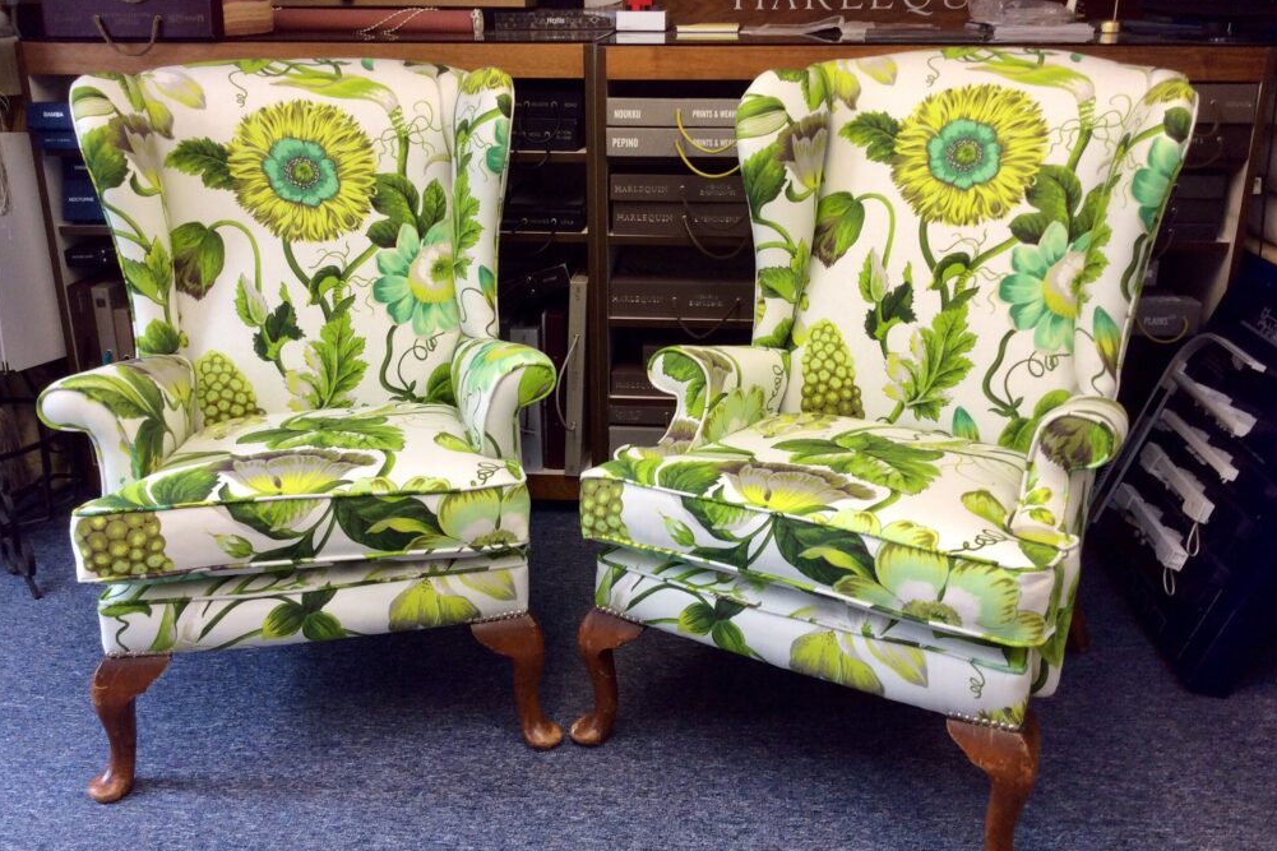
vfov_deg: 38.9
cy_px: 399
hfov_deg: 55.8
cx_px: 626
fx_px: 1206
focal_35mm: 34
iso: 50
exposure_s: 1/25
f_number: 2.4
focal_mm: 3.3
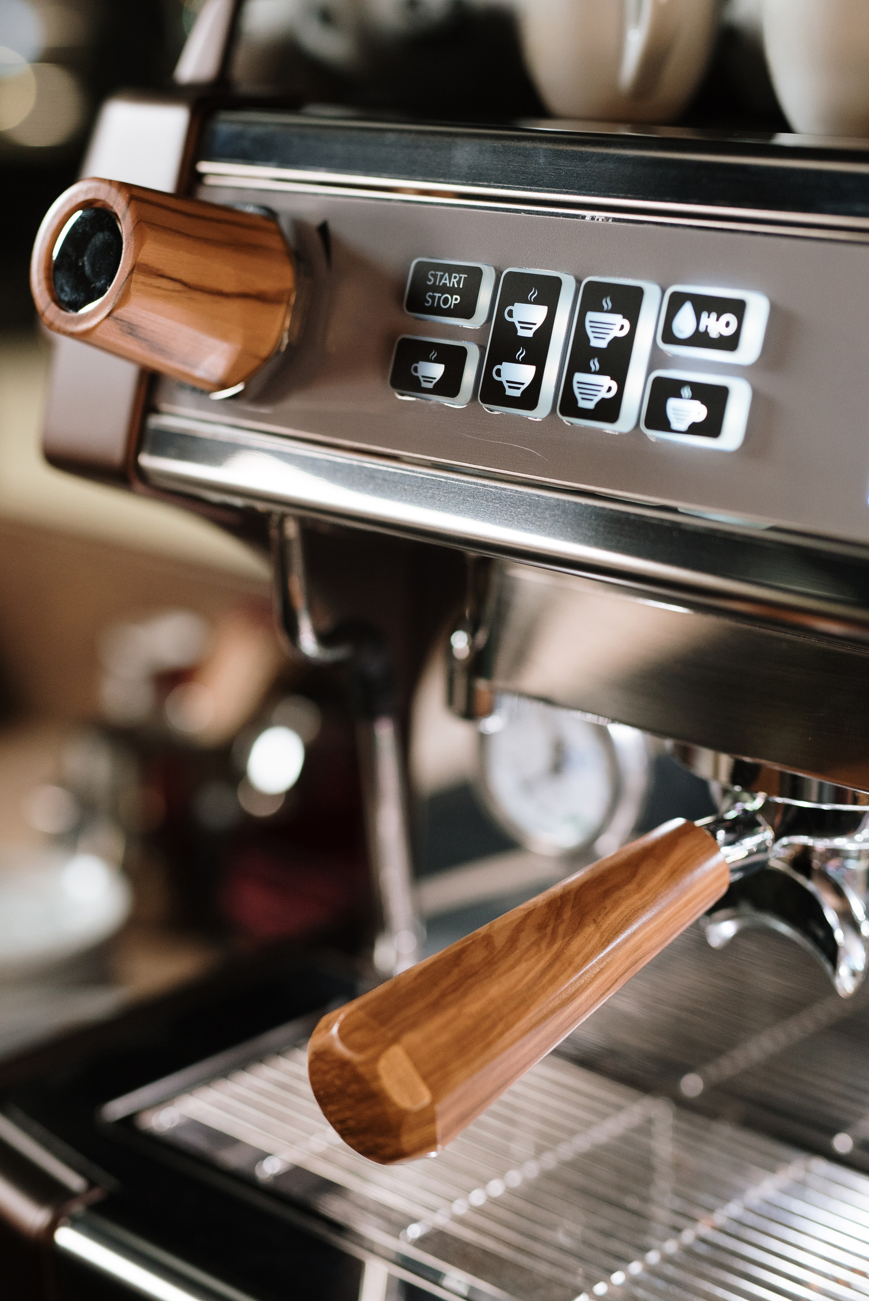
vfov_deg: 31.3
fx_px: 2315
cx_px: 372
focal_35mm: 64
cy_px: 544
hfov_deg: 21.2
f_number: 2.2
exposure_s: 1/160
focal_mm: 50
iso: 500
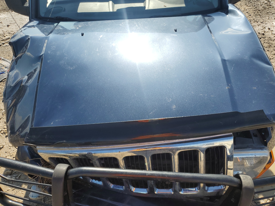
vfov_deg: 53.1
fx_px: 207
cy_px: 103
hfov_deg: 67.3
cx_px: 138
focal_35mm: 26
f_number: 1.5
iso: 50
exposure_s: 1/2000
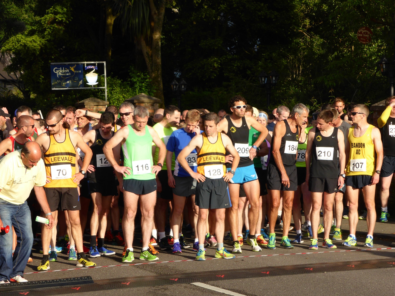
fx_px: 1187
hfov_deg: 18.9
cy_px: 148
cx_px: 198
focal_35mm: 104
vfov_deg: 14.2
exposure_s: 1/250
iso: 100
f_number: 5.3
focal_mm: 17.1
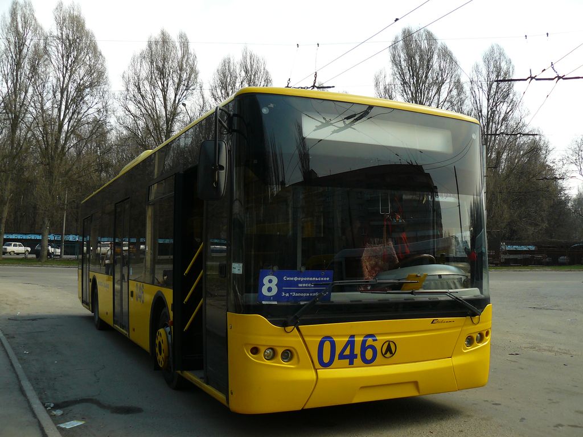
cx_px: 292
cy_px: 218
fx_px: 606
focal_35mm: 36
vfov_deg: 39.7
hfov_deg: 51.4
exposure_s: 1/640
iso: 100
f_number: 2.8
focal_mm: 6
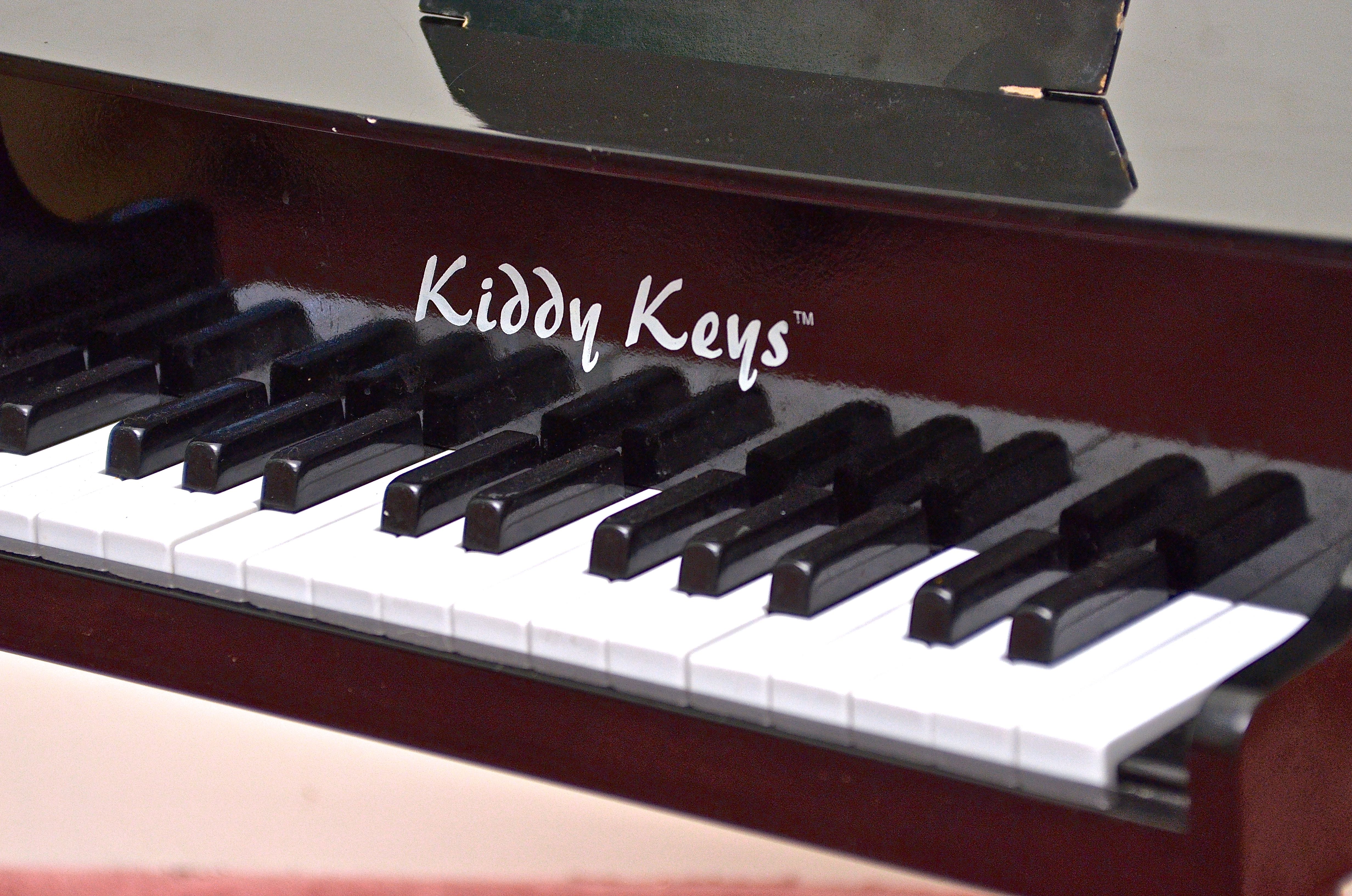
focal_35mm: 128
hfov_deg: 16.1
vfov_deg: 10.7
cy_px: 448
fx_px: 4778
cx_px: 676
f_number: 5.6
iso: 800
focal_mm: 85
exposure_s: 1/160
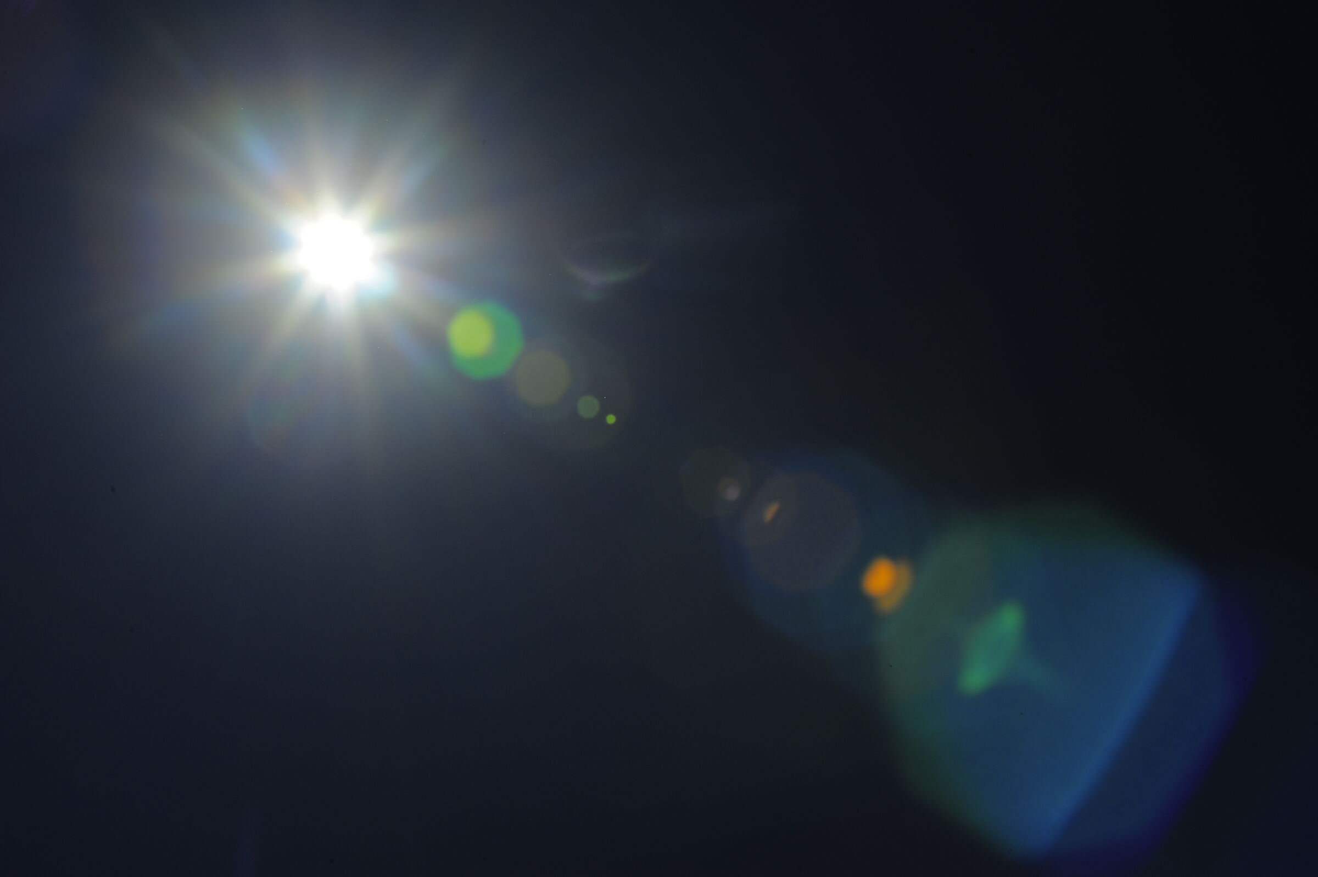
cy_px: 438
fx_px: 2561
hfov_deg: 28.9
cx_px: 659
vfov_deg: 19.4
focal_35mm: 70
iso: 200
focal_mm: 70
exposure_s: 1/3200
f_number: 22
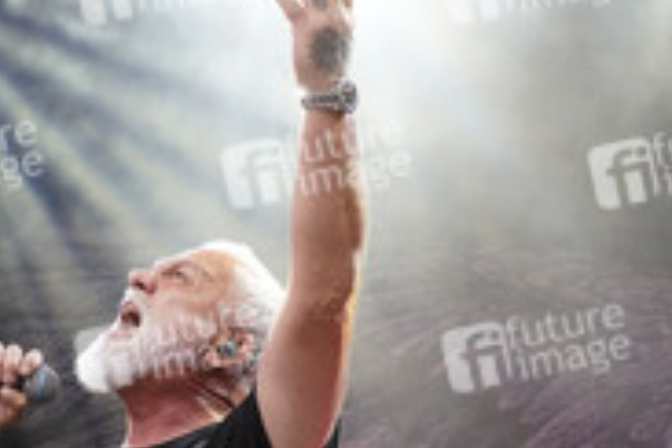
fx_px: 2165
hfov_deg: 17.6
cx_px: 218
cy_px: 441
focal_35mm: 116
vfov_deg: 11.7
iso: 1000
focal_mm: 47
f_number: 5.6
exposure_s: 1/160
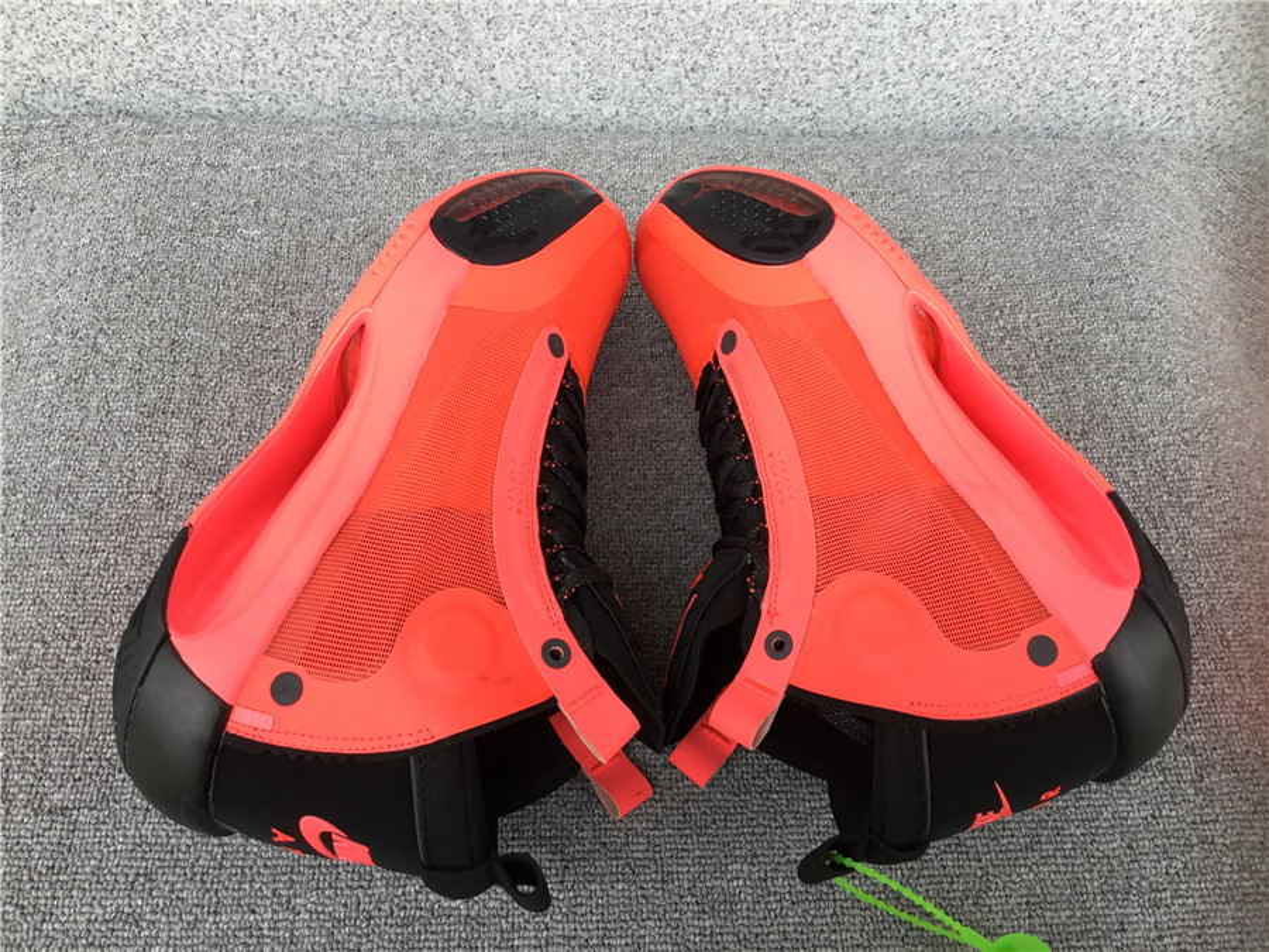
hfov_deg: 58.4
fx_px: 1136
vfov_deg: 45.4
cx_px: 634
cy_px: 476
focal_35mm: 31
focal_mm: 3.3
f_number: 2.4
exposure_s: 1/100
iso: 25
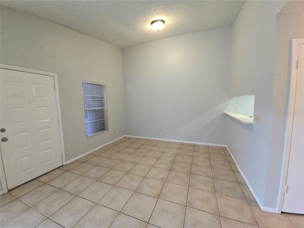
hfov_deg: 106.2
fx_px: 114
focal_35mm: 13
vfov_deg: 89.9
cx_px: 152
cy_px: 114
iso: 640
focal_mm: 2.2
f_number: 2.2
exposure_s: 1/60
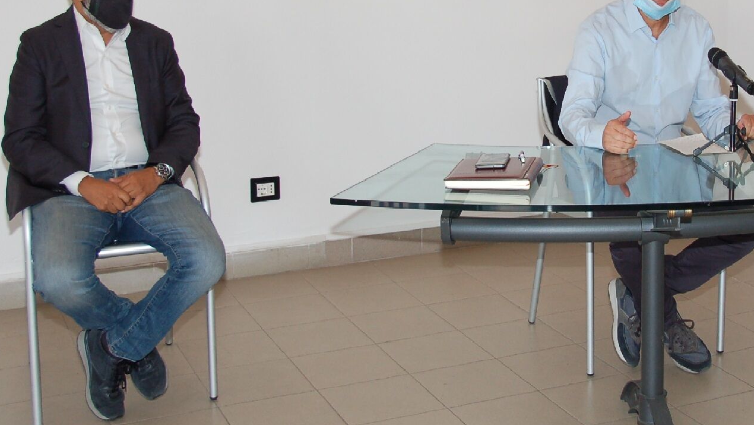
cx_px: 547
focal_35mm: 57
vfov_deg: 21.1
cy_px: 169
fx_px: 1140
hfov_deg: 35.9
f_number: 4
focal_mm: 24
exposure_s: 1/60
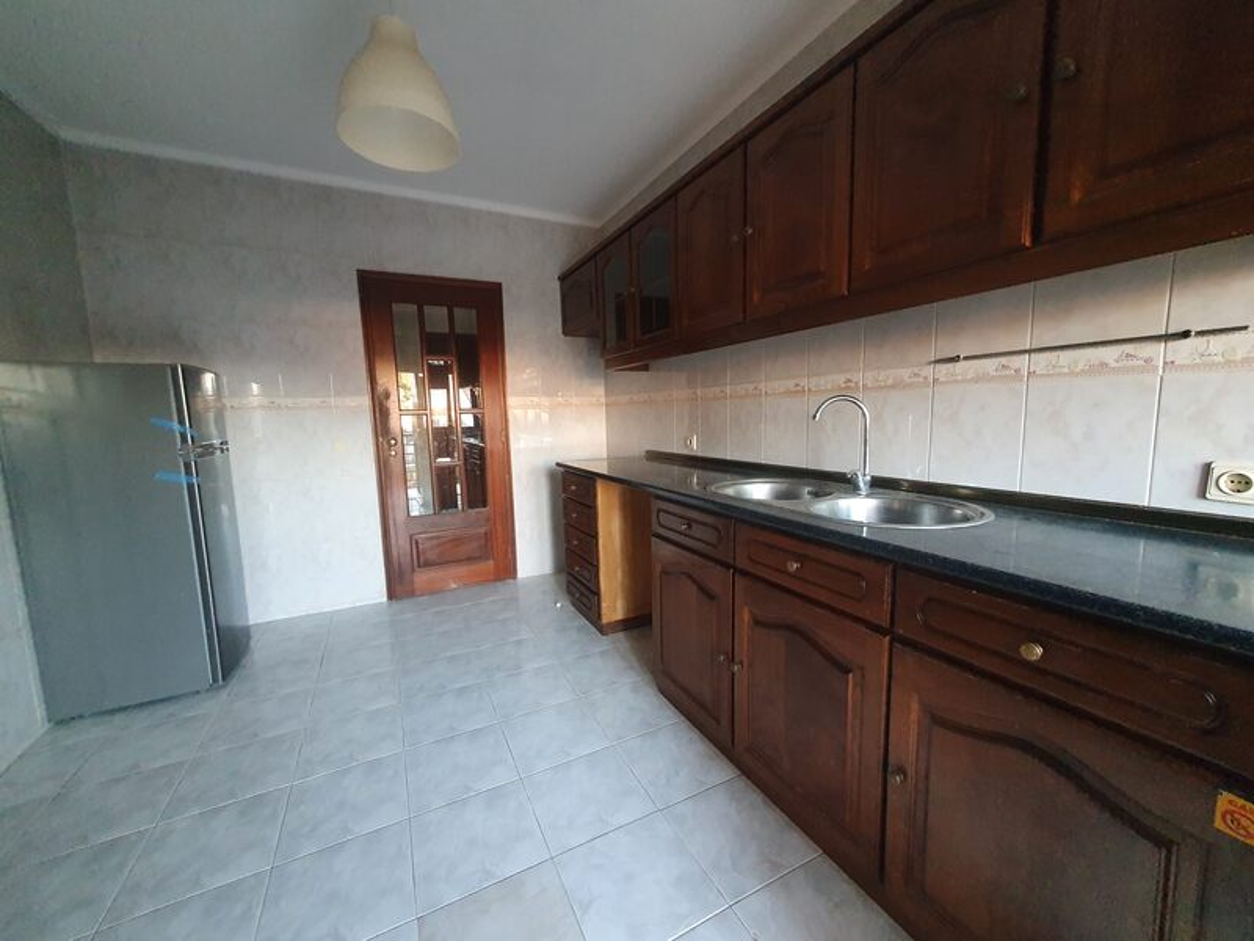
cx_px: 627
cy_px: 470
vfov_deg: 89.9
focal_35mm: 13
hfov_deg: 106.2
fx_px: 471
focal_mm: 1.8
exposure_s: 1/33
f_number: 2.2
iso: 640
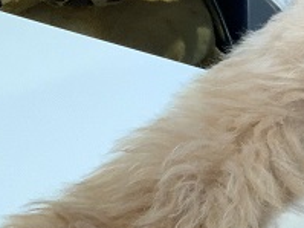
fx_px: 904
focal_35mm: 103
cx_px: 394
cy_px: 31
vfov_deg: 14.2
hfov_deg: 17.9
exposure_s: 1/60
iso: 160
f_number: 2.2
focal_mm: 2.87
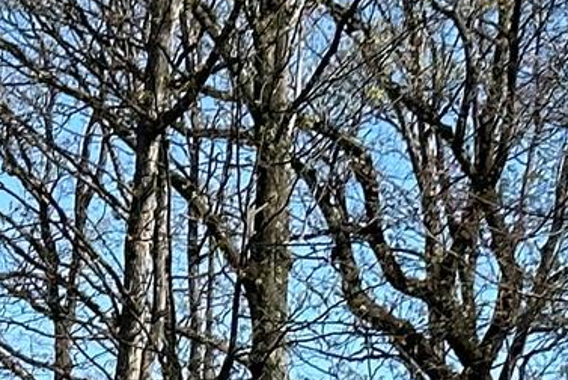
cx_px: -413
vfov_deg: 4.9
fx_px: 4279
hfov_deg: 7.4
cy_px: 991
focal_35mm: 271
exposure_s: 1/2732
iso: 64
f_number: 1.78
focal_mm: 6.86
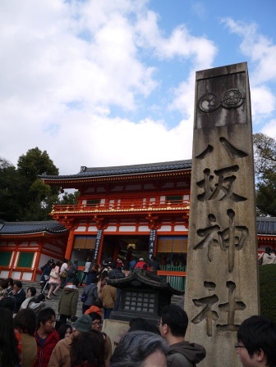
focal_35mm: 28
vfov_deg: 63.4
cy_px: 184
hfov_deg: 49.7
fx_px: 298
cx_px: 138
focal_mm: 14
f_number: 6.3
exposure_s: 1/320
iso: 160
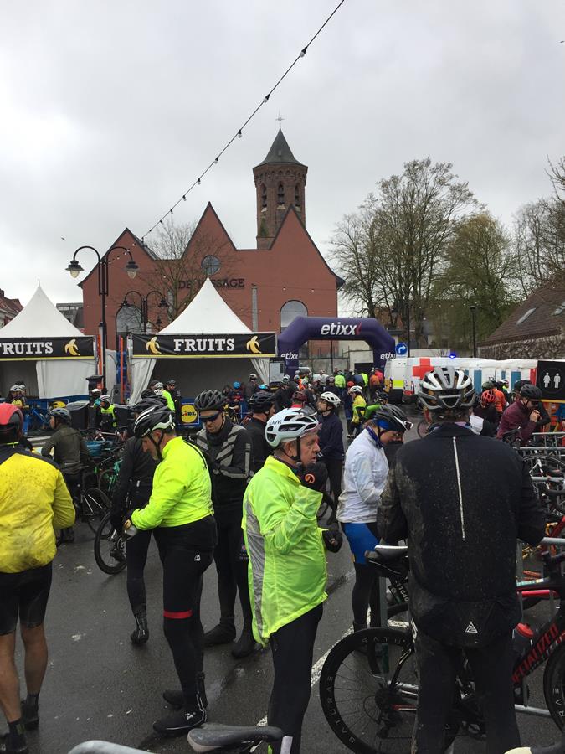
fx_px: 631
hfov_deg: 48.2
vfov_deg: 61.7
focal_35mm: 29
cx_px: 282
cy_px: 377
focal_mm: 4.15
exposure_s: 1/314
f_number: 2.2
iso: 32
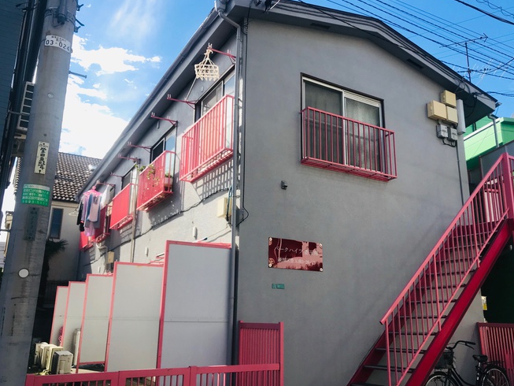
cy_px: 200
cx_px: 269
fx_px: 446
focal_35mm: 30
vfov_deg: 46.8
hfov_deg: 59.9
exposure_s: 1/1350
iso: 20
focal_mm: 3.99
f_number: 1.8
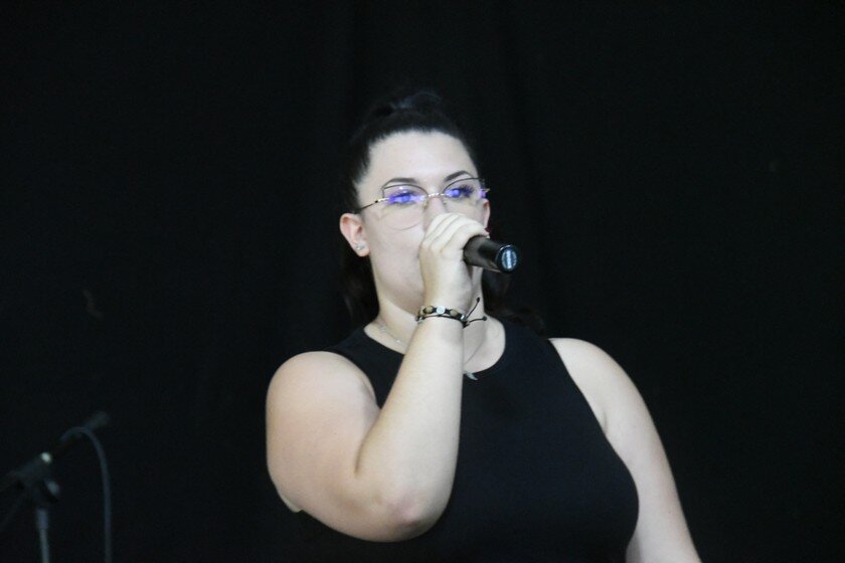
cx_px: 422
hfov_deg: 10.2
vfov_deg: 6.8
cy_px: 282
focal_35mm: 202
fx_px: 4741
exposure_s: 1/200
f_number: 5.6
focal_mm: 135
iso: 11400
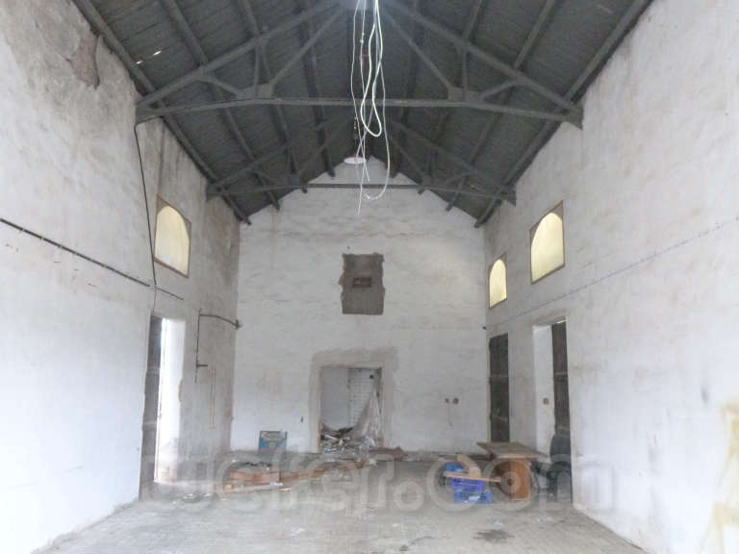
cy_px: 277
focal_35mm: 29
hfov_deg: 61.7
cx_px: 370
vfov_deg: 48.2
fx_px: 619
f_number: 3.3
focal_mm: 5.2
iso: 1000
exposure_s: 1/60
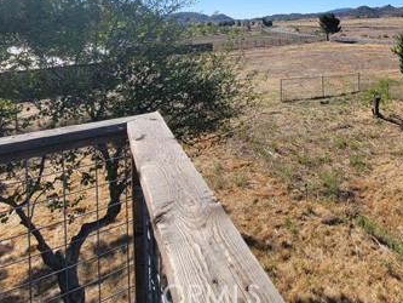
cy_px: 22
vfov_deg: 48.2
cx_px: 369
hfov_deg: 58.4
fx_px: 291
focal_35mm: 25
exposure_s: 1/1889
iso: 50
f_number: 2.2
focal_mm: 2.2
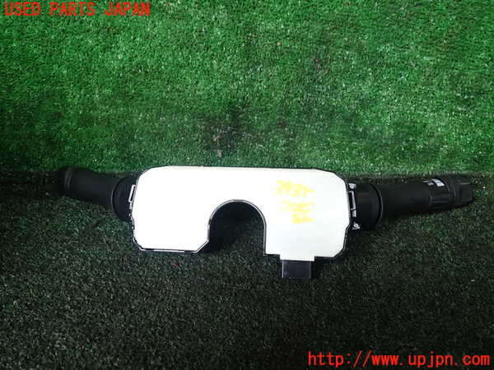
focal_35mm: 30
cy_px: 185
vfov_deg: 46.8
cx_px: 247
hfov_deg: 60.0
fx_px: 428
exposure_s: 1/80
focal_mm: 5.4
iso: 100
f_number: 2.3
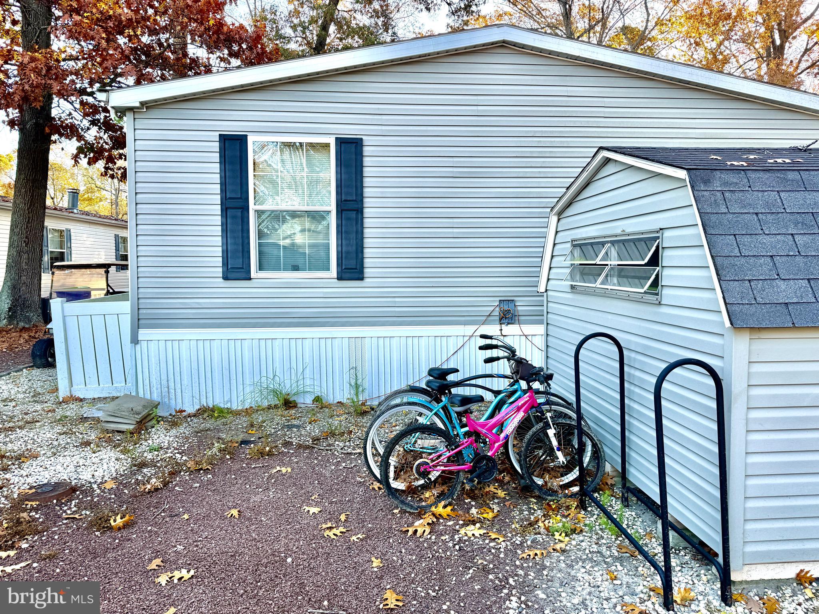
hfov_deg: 71.6
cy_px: 307
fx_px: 568
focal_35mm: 24
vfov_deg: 56.8
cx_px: 410
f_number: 1.78
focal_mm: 6.76
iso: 80
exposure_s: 1/321
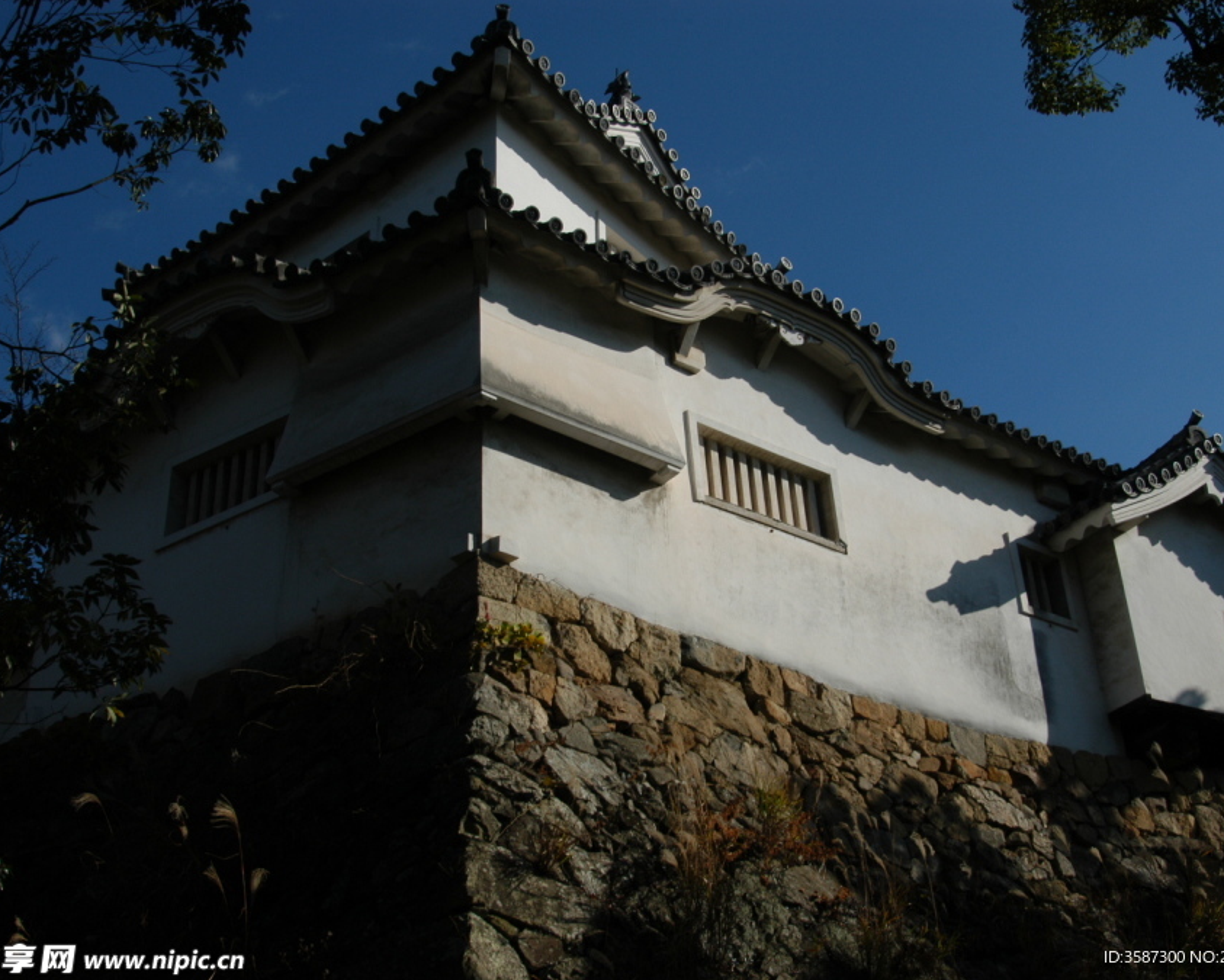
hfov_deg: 44.7
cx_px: 681
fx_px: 1486
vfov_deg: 36.5
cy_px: 491
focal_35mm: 41
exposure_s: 1/500
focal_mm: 24
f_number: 11
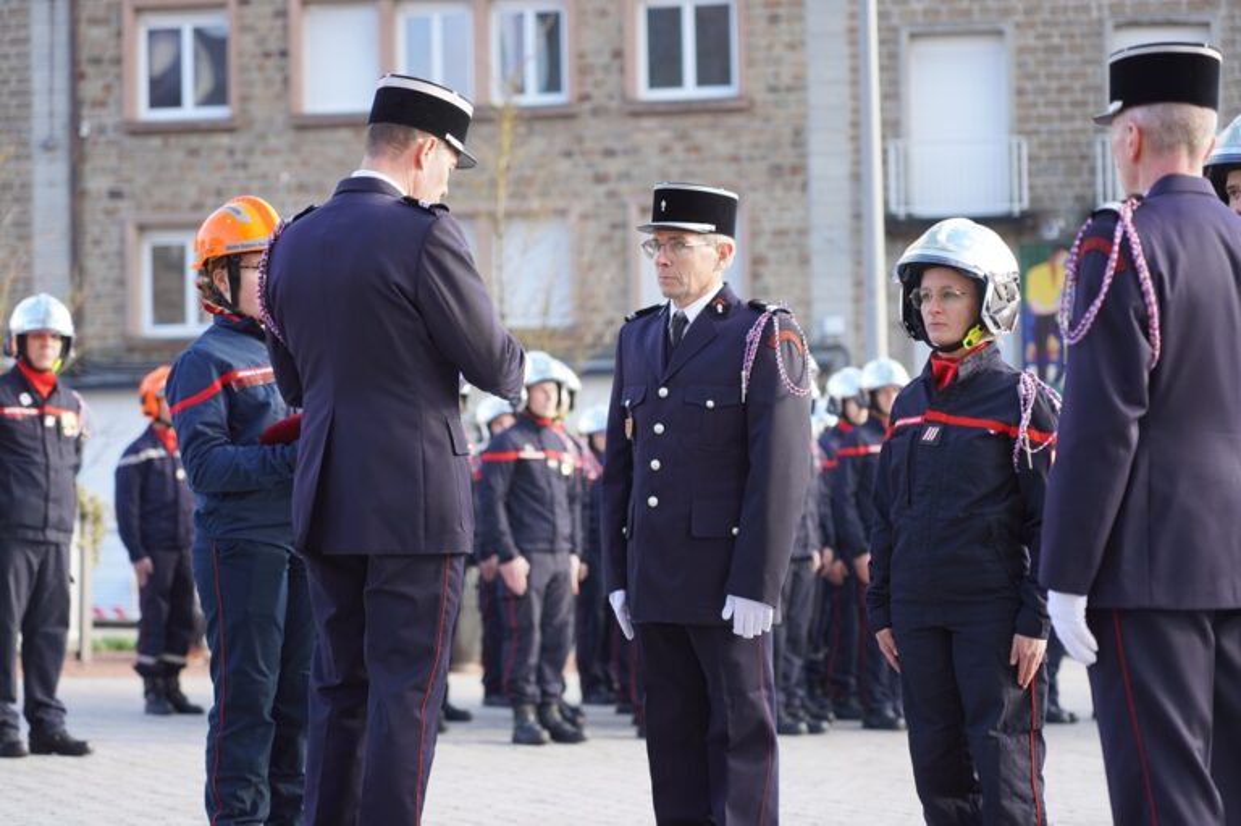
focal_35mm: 105
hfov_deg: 19.5
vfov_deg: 13.0
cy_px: 413
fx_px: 3617
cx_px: 620
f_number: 4
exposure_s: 1/160
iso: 200
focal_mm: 105
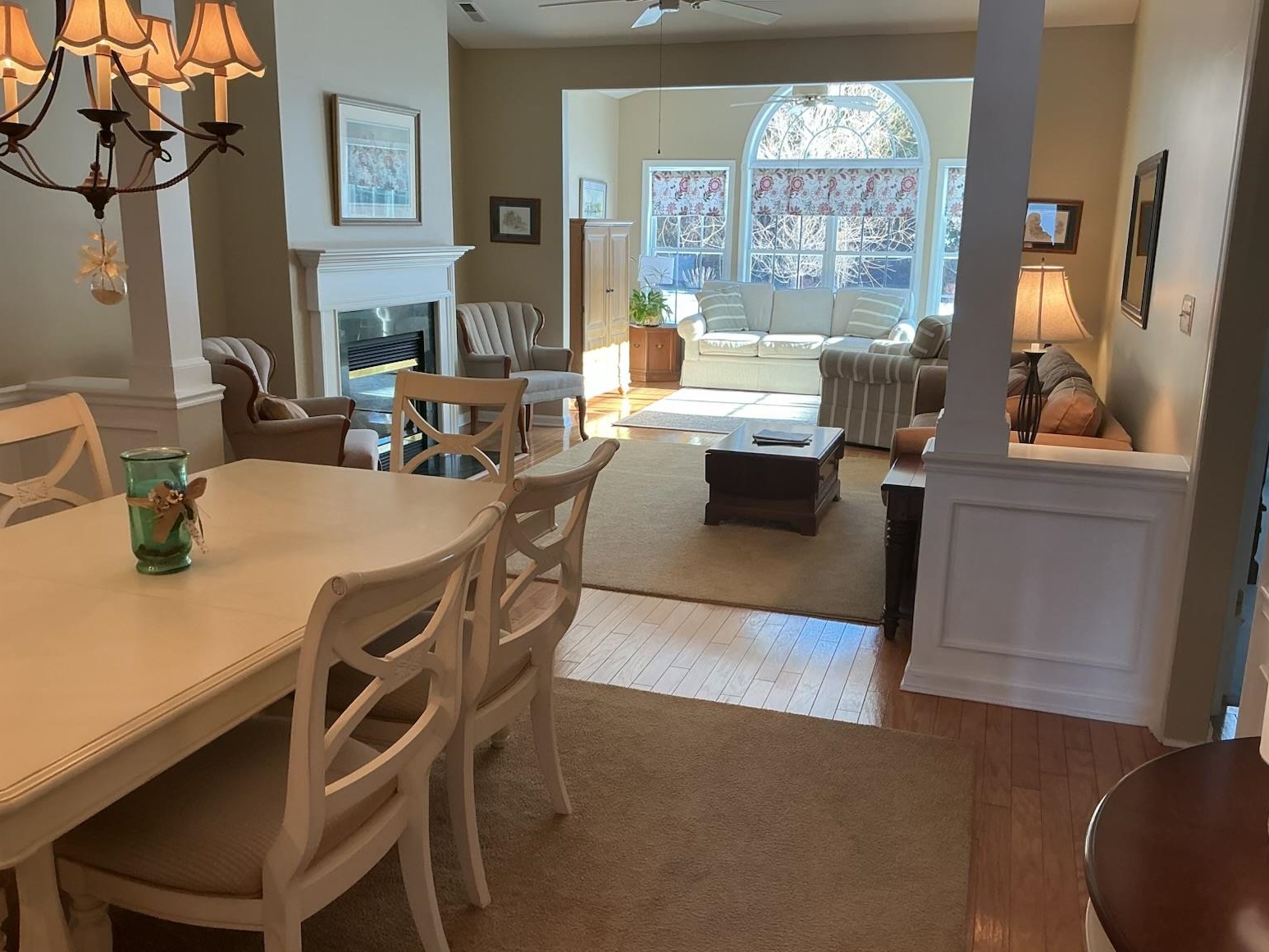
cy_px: 479
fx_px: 1100
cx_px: 646
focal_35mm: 30
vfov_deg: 46.8
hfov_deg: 60.0
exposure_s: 1/60
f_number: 1.8
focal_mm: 3
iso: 50
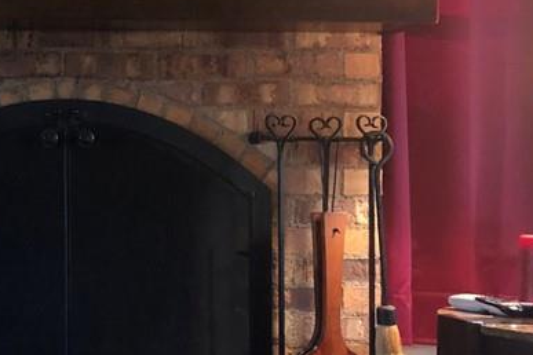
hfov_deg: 23.9
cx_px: -109
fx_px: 1140
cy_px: 183
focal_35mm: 77
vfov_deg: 17.7
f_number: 1.8
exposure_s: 1/4
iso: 100
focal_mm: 3.99
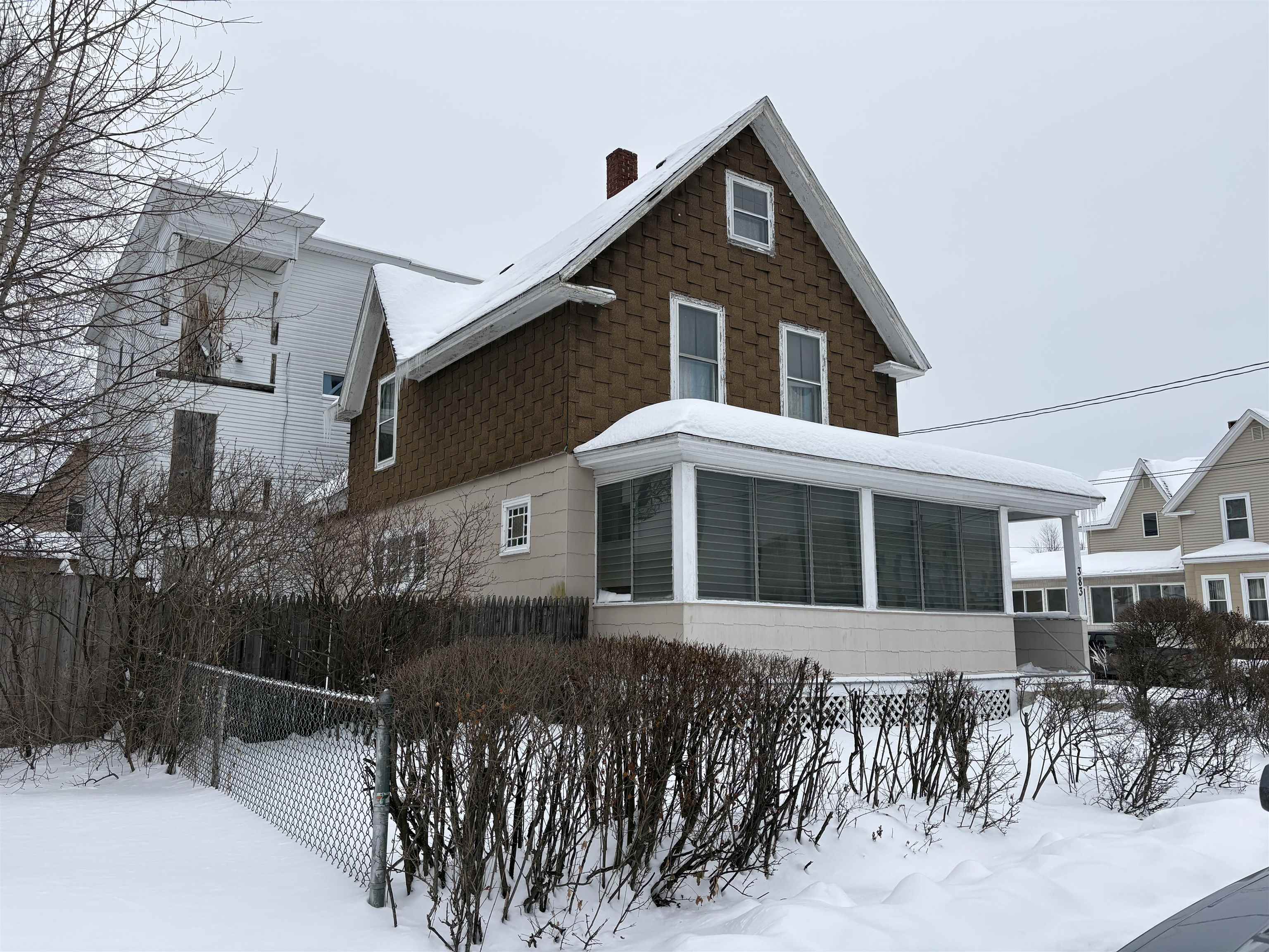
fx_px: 953
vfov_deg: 53.1
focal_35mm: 26
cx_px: 634
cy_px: 476
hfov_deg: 67.3
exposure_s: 1/2364
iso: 50
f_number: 1.6
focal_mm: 5.96
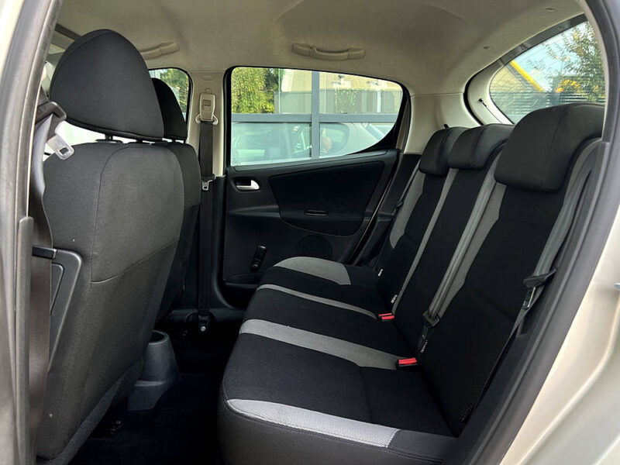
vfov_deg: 53.1
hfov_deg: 67.3
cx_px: 310
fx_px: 466
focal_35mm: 26
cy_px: 232
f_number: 1.5
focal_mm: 5.7
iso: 64
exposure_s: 1/121
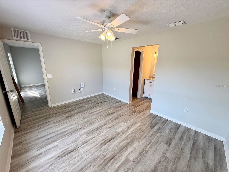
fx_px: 93
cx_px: 114
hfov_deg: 102.1
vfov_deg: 85.7
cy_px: 86
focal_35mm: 14
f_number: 2.2
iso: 100
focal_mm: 2.22
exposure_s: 1/120
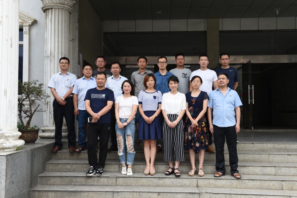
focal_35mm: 38
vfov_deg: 35.1
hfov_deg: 50.7
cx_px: 148
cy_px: 99
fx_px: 314
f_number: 6.3
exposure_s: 1/100
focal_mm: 38
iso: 100
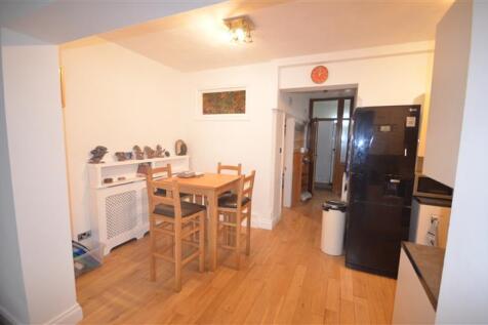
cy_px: 162
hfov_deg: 100.4
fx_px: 203
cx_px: 244
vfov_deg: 77.3
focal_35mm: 15
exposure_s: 1/60
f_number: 4
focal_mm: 10
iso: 2800
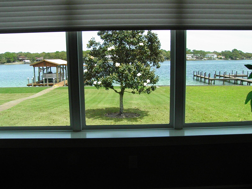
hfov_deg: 60.0
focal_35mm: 30
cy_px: 94
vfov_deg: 46.8
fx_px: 218
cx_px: 126
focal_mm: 5.5
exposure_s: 1/1250
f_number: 5.3
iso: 500
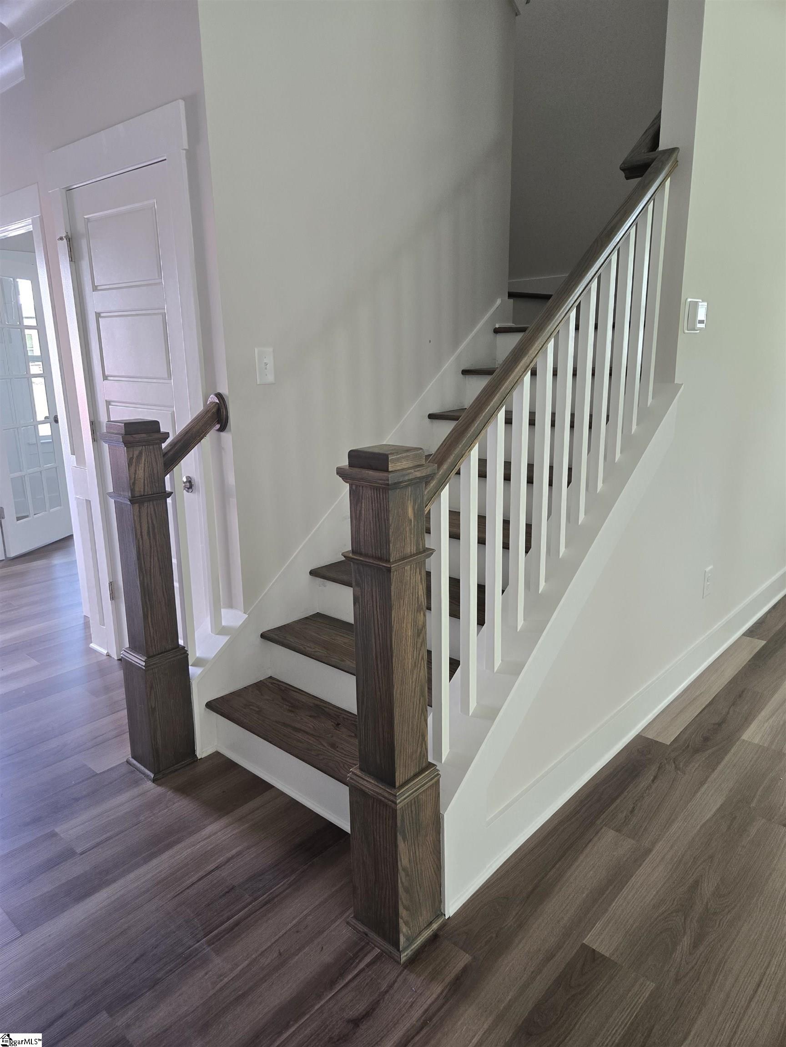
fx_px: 696
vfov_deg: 73.9
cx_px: 393
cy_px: 524
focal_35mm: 23
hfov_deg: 58.9
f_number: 1.8
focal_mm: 5.4
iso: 160
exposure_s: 1/120
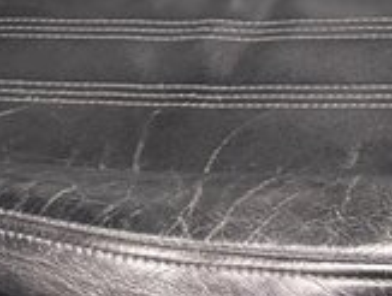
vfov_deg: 6.6
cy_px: -816
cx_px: 664
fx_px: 2134
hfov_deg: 10.0
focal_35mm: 188
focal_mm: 6.76
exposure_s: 1/67
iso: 200
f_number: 1.78
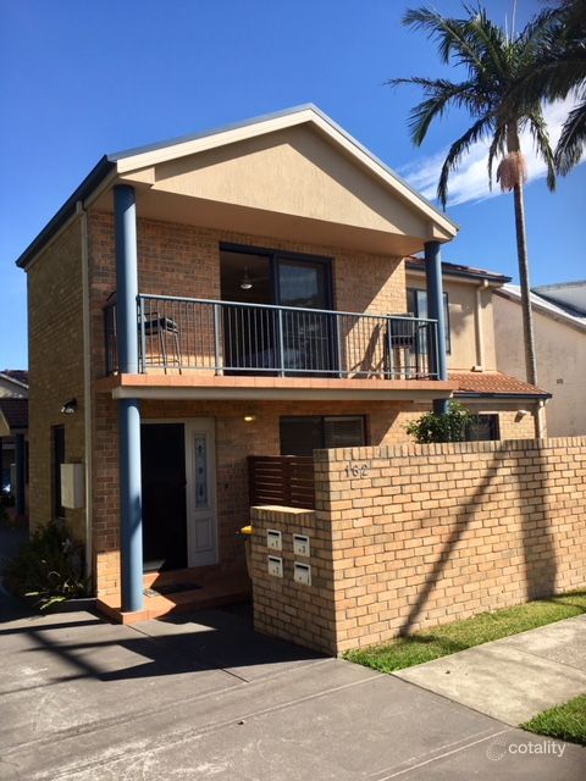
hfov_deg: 48.2
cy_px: 390
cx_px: 293
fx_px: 655
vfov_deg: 61.7
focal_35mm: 29
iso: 25
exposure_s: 1/938
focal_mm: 4.15
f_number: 2.2
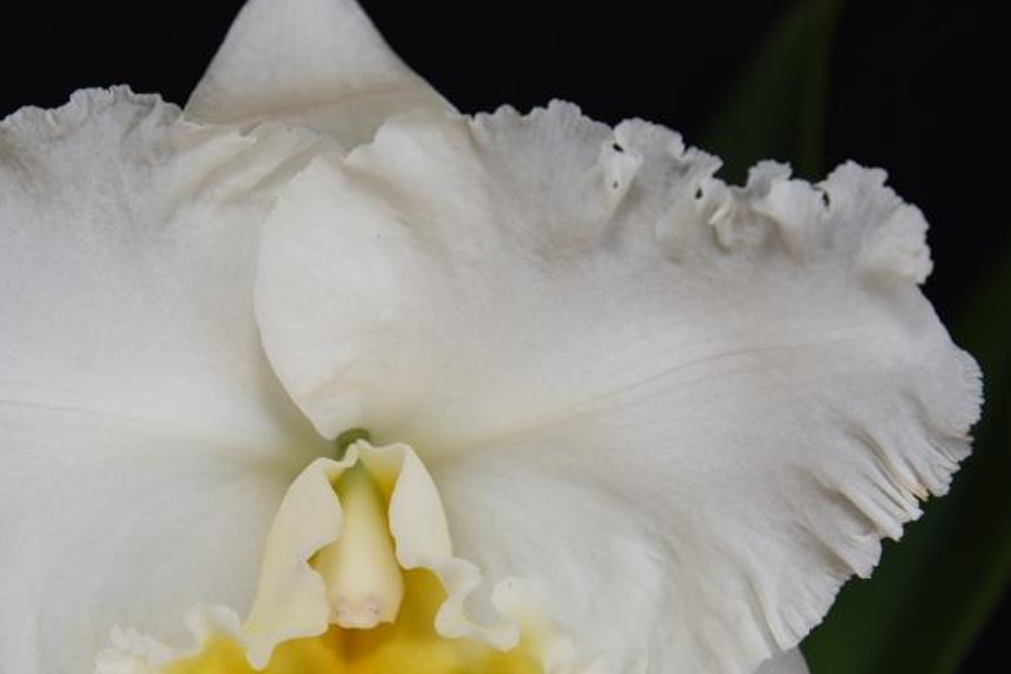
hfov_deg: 16.9
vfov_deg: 11.3
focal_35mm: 121
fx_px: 3399
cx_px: 350
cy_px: 520
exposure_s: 1/125
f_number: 5.6
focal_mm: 70
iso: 200
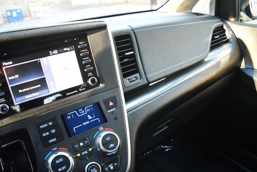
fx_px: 193
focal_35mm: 27
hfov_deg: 67.4
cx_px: 128
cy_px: 86
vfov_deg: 48.0
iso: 3200
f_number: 3.5
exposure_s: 1/100
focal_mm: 18
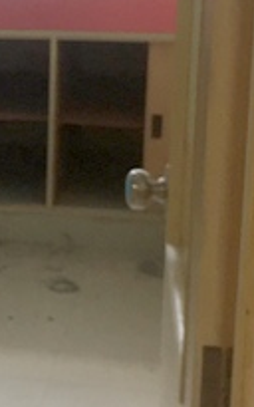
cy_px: 165
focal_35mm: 114
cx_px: -187
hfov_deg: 10.8
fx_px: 1264
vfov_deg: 18.3
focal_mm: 4.15
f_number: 2.2
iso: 40
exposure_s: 1/33
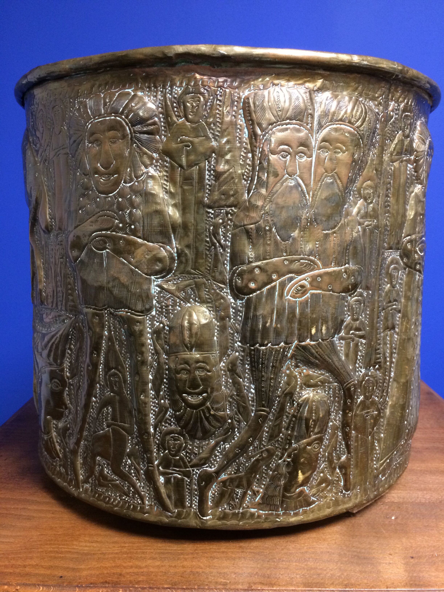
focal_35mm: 29
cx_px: 222
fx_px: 496
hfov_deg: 48.2
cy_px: 296
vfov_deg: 61.7
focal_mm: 4.15
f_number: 2.2
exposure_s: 1/33
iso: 250
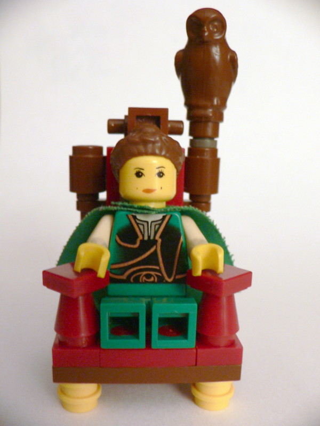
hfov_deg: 40.7
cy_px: 213
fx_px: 431
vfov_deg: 52.6
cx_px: 160
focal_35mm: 35
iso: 100
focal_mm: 4.6
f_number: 2.8
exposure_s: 1/4
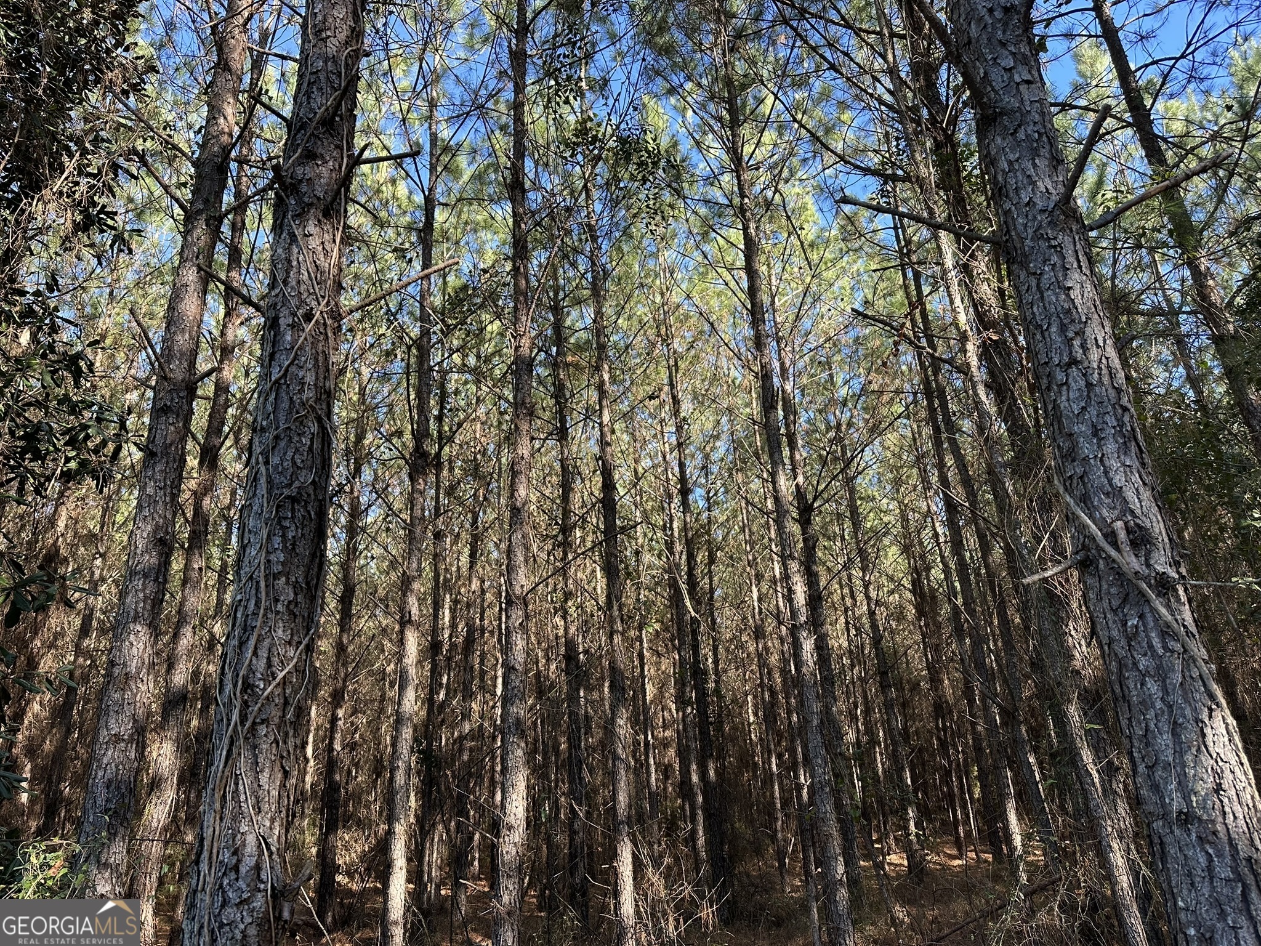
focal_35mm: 24
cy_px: 473
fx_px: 874
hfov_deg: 71.6
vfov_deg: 56.8
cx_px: 630
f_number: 1.78
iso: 80
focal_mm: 6.86
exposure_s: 1/379
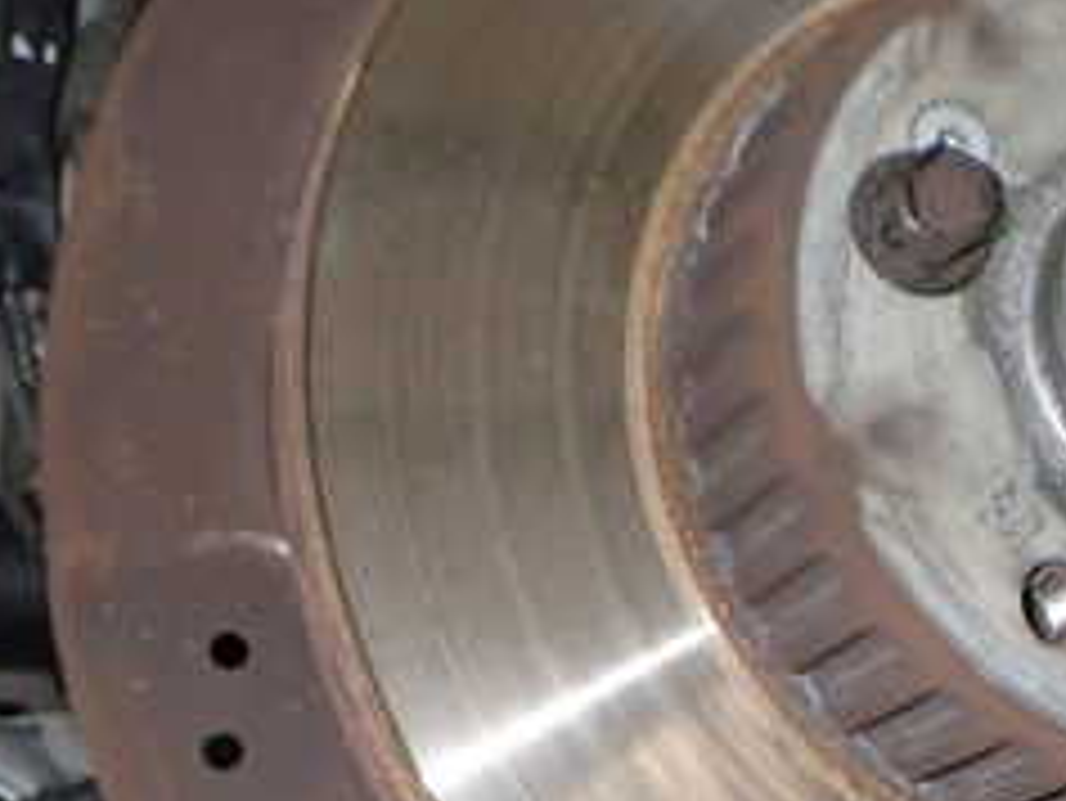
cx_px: 931
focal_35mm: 76
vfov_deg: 19.3
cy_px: 572
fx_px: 2342
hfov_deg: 25.0
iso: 640
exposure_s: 1/30
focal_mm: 5.4
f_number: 6.3
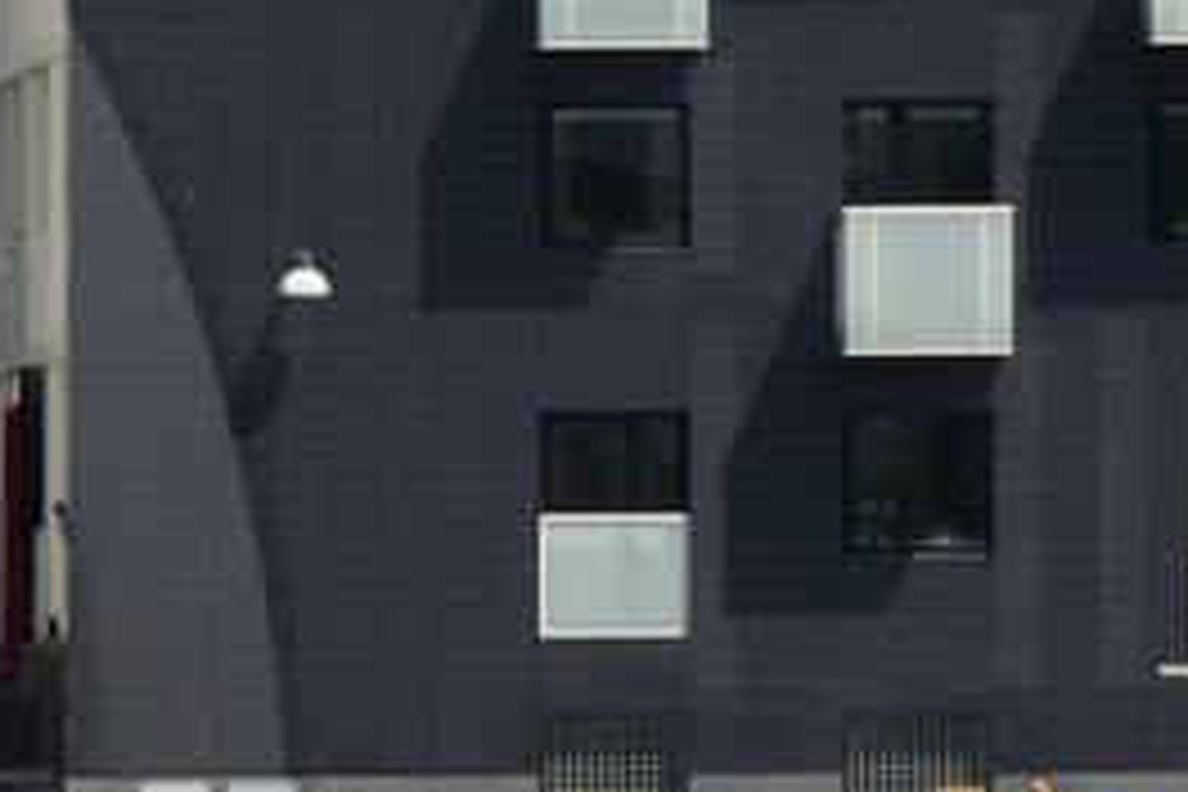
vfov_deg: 1.1
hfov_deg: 1.7
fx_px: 39960
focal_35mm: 1211
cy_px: 918
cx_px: -1570
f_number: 10
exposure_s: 1/320
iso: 200
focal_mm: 200
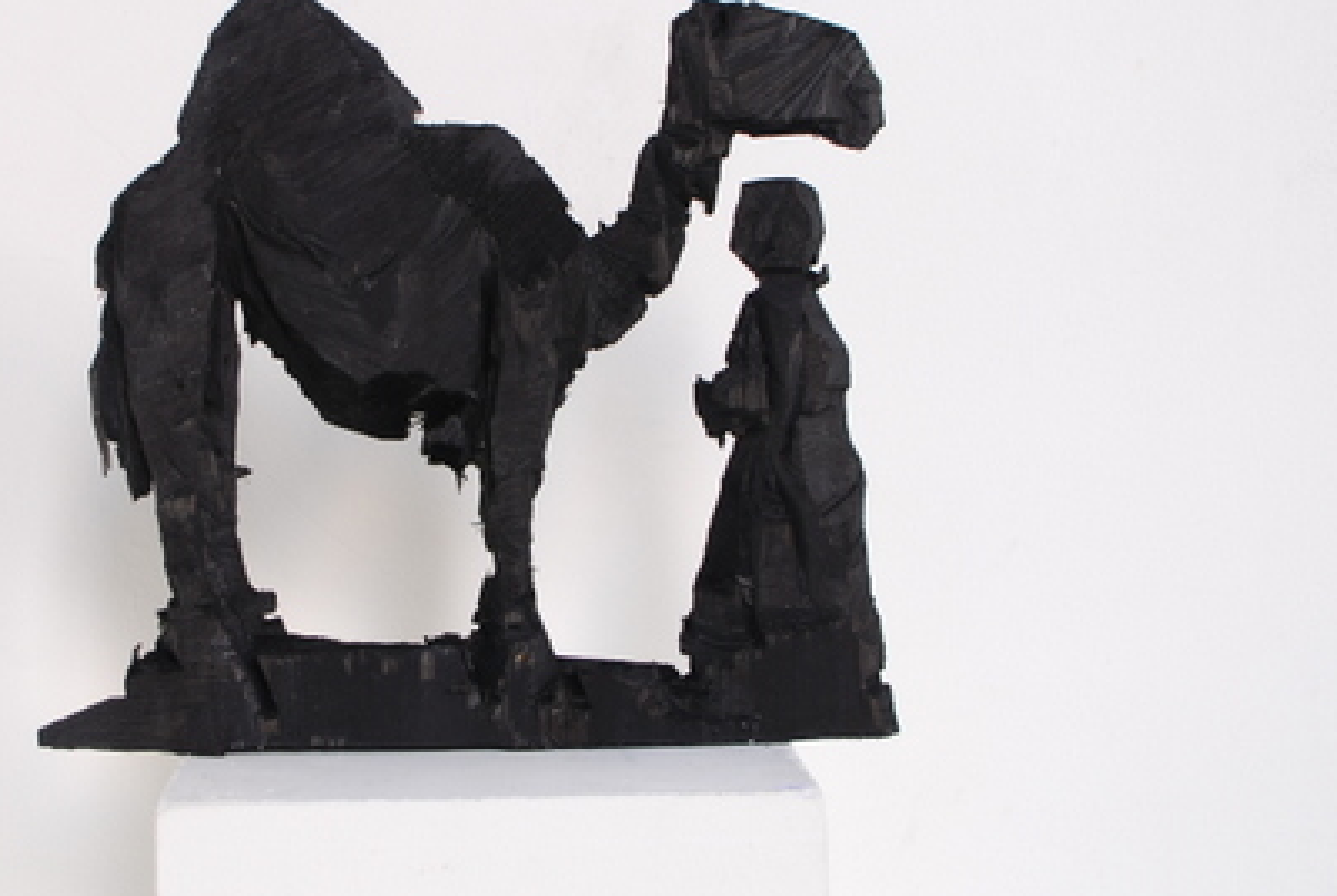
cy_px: 353
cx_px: 465
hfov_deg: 27.9
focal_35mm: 72
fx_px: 2678
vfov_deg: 19.0
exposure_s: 1/6
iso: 100
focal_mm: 30
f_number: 4.5
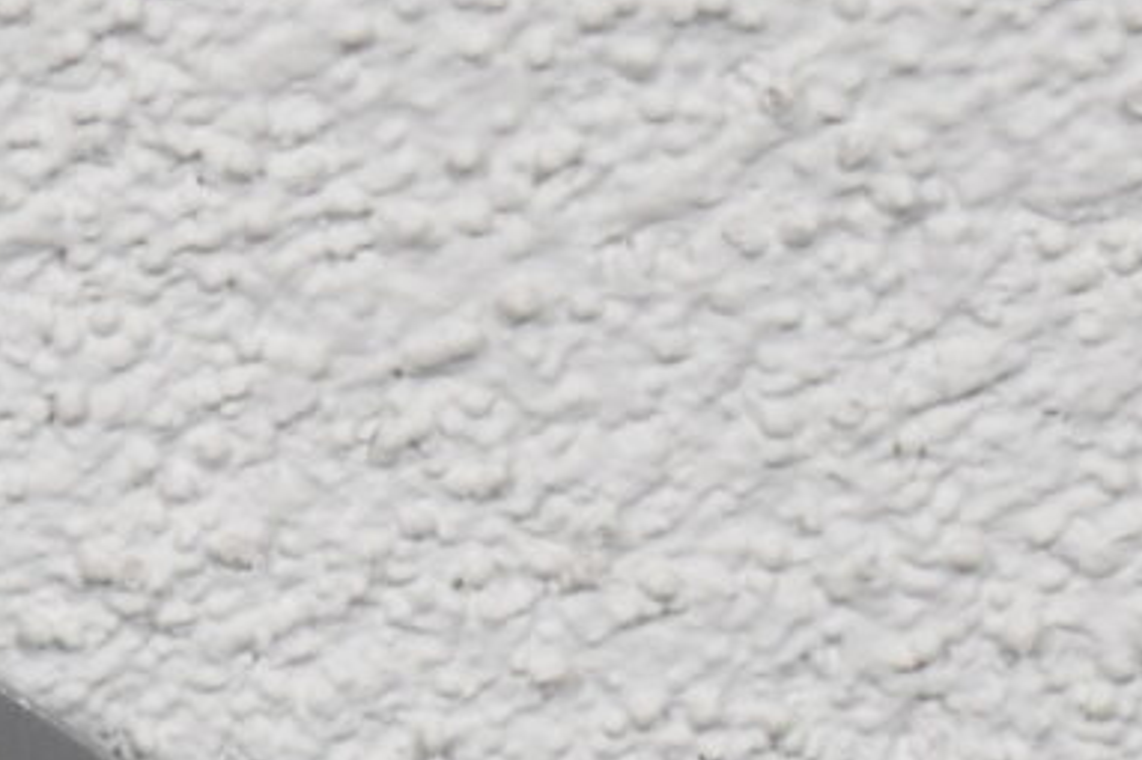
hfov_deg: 3.7
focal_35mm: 551
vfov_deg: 2.5
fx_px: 17481
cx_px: -1640
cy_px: 1620
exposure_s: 1/125
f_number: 5.6
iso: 800
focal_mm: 55
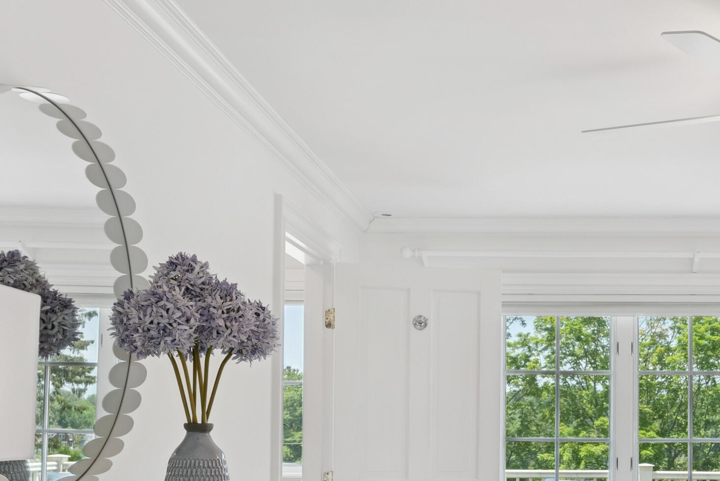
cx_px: 587
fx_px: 940
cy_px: 413
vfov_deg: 27.8
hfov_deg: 40.0
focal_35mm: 47
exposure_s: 1/40
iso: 320
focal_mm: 23
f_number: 7.1
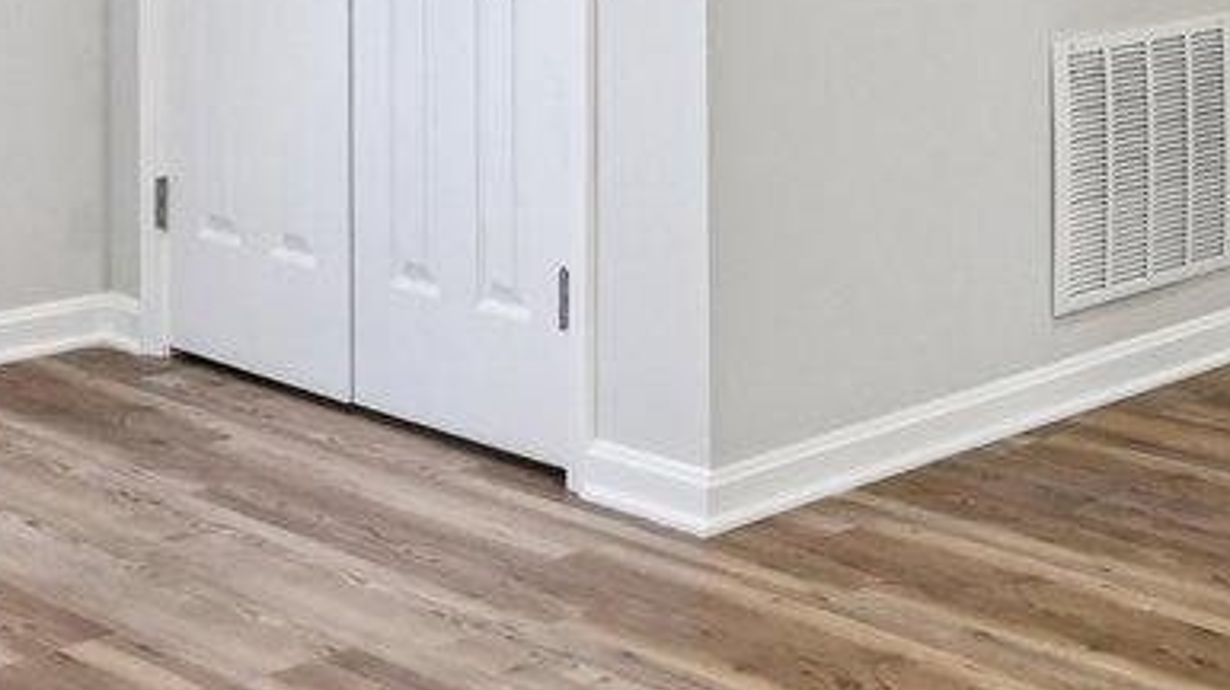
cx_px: 1387
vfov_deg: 14.3
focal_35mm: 78
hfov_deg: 25.1
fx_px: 2542
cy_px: -377
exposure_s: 1/15
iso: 360
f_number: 8
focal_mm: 14
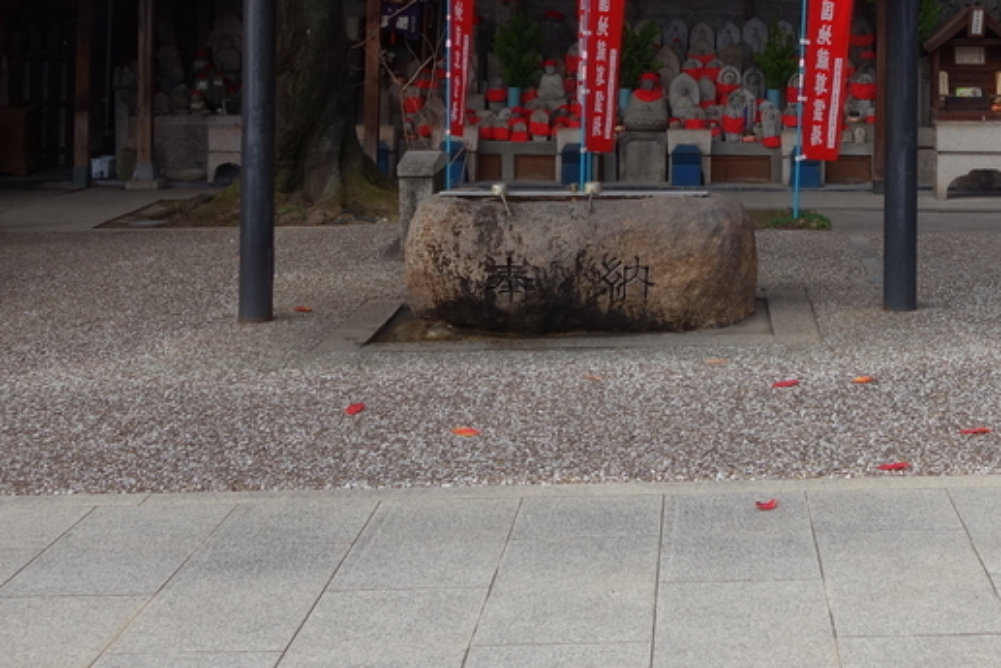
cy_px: -54
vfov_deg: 20.1
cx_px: 759
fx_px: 1808
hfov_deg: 30.4
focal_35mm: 65
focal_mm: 10.4
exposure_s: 1/160
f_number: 5.6
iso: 125
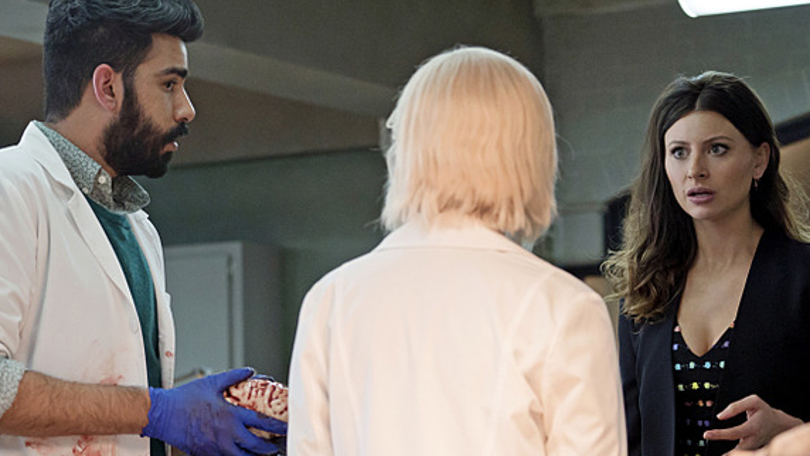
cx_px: 421
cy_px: 330
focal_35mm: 120
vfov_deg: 10.1
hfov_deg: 17.9
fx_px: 2578
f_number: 4
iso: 3200
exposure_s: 1/250
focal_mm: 84
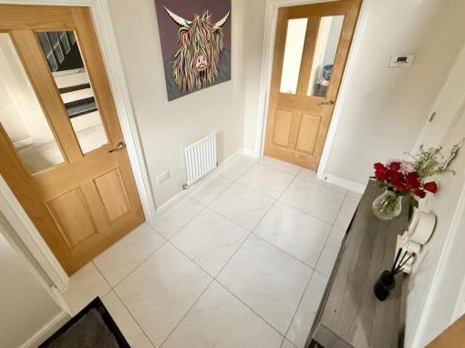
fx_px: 215
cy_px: 153
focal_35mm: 16
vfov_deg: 77.7
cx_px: 203
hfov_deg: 94.0
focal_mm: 2.22
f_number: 2.2
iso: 500
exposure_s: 1/60
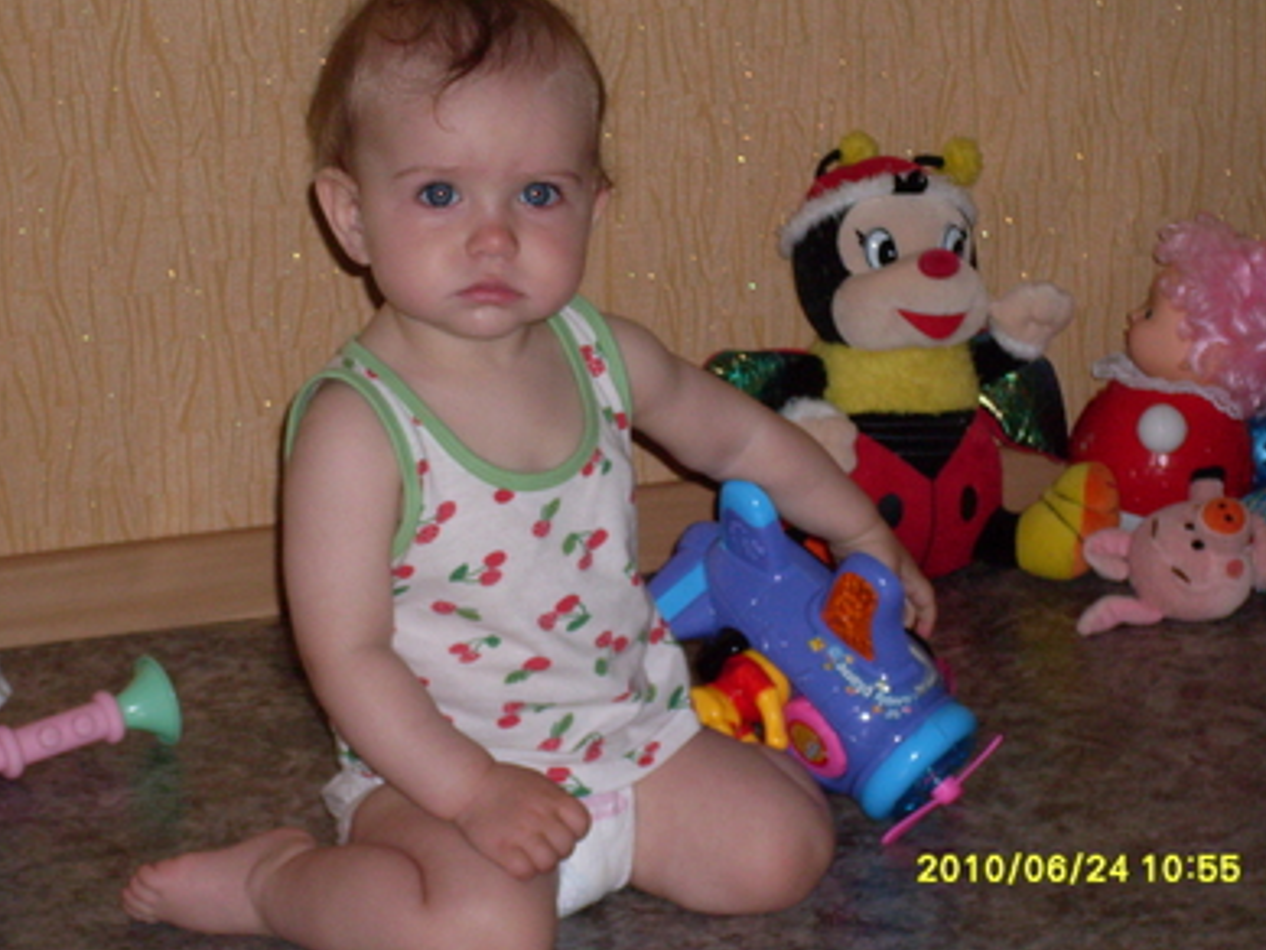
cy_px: 426
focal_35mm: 132
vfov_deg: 11.2
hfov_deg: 14.9
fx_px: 4829
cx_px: 596
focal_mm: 18.9
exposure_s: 1/60
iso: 120
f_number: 5.2
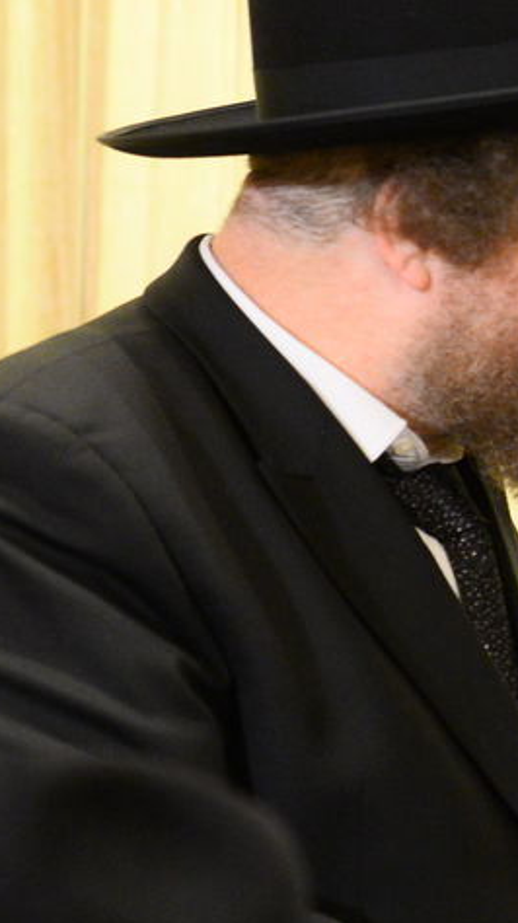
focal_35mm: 130
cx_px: 1155
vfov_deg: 16.5
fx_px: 3180
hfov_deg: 8.6
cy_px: 361
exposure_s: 1/160
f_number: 3.5
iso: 3200
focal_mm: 42
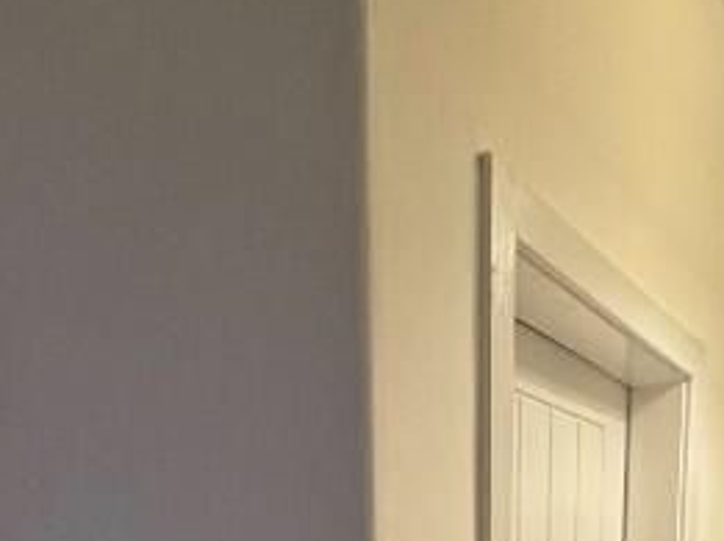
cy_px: 960
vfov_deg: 19.8
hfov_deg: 34.8
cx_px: 444
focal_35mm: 55
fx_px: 1149
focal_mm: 2.22
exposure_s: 1/50
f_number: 2.2
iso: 200
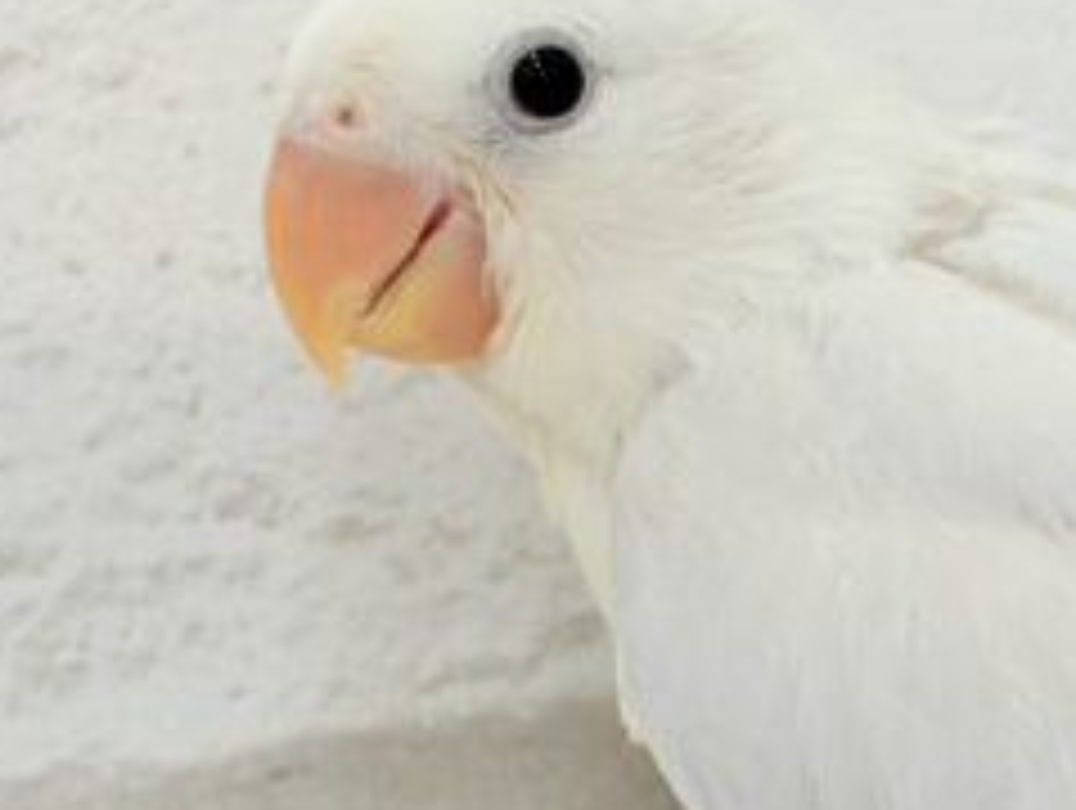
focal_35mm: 139
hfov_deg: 14.1
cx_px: 905
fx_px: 4327
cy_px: 477
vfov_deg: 10.7
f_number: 1.6
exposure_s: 1/100
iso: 64
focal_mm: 5.96
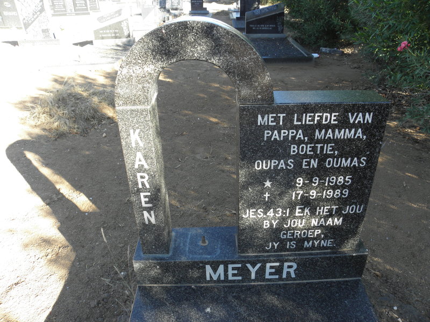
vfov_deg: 53.1
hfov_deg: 67.3
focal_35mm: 26
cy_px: 161
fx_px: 323
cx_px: 215
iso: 64
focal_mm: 4.6
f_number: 4
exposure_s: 1/60
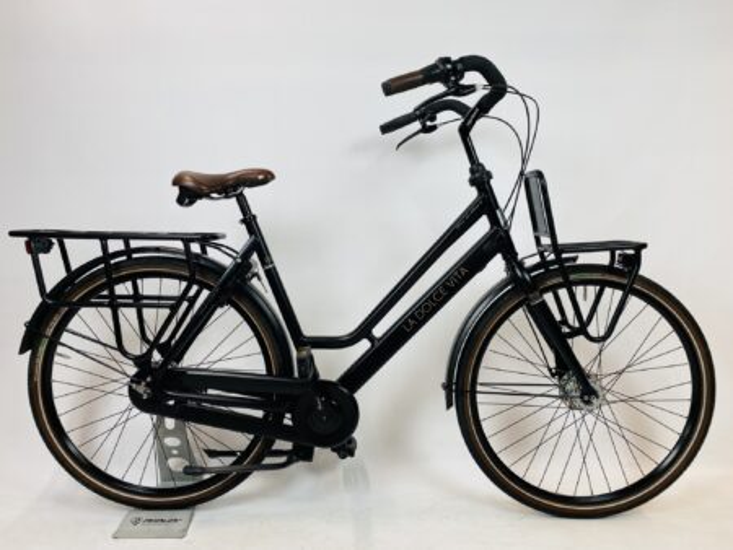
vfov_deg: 53.1
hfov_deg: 67.3
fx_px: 551
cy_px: 275
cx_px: 366
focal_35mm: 26
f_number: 1.8
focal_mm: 4.25
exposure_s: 1/100
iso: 100
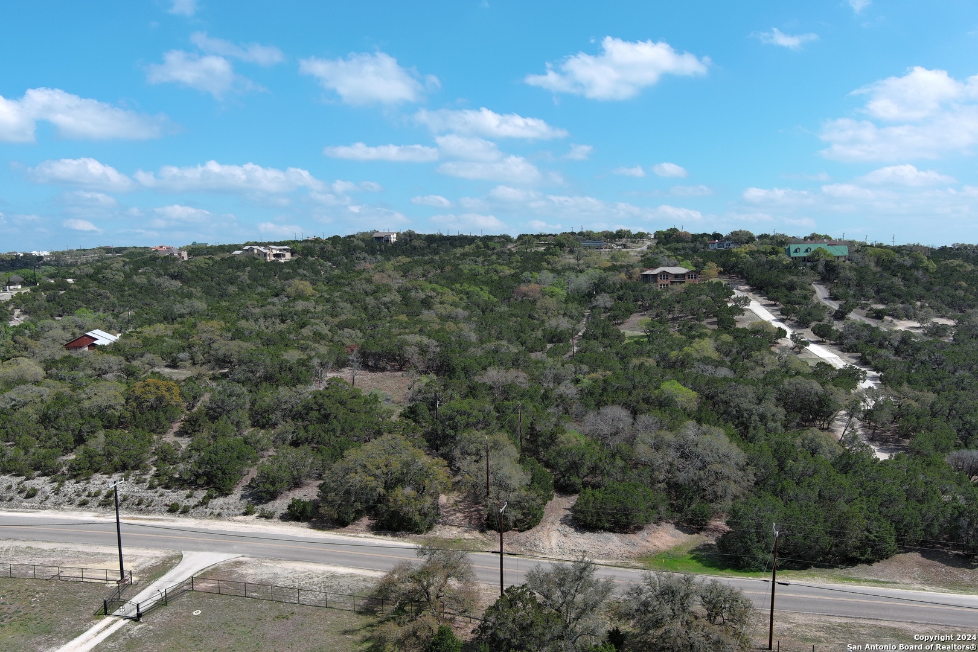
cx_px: 489
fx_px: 788
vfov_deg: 45.0
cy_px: 326
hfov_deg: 63.7
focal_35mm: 29
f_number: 2.8
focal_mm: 10.57
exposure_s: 1/1534
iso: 100
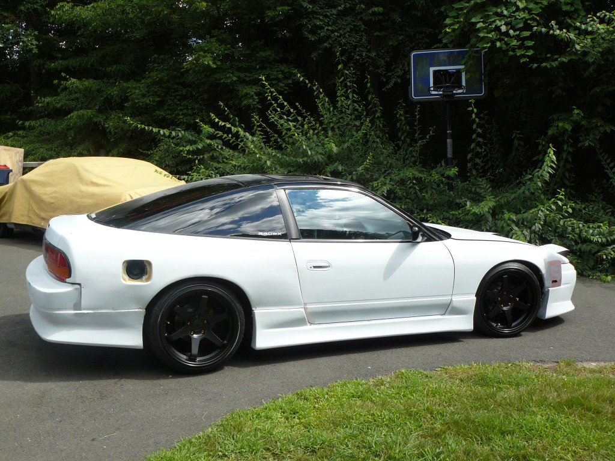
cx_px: 308
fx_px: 640
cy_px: 230
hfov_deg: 51.4
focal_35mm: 36
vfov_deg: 39.7
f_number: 4.5
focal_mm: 6
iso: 100
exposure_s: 1/200
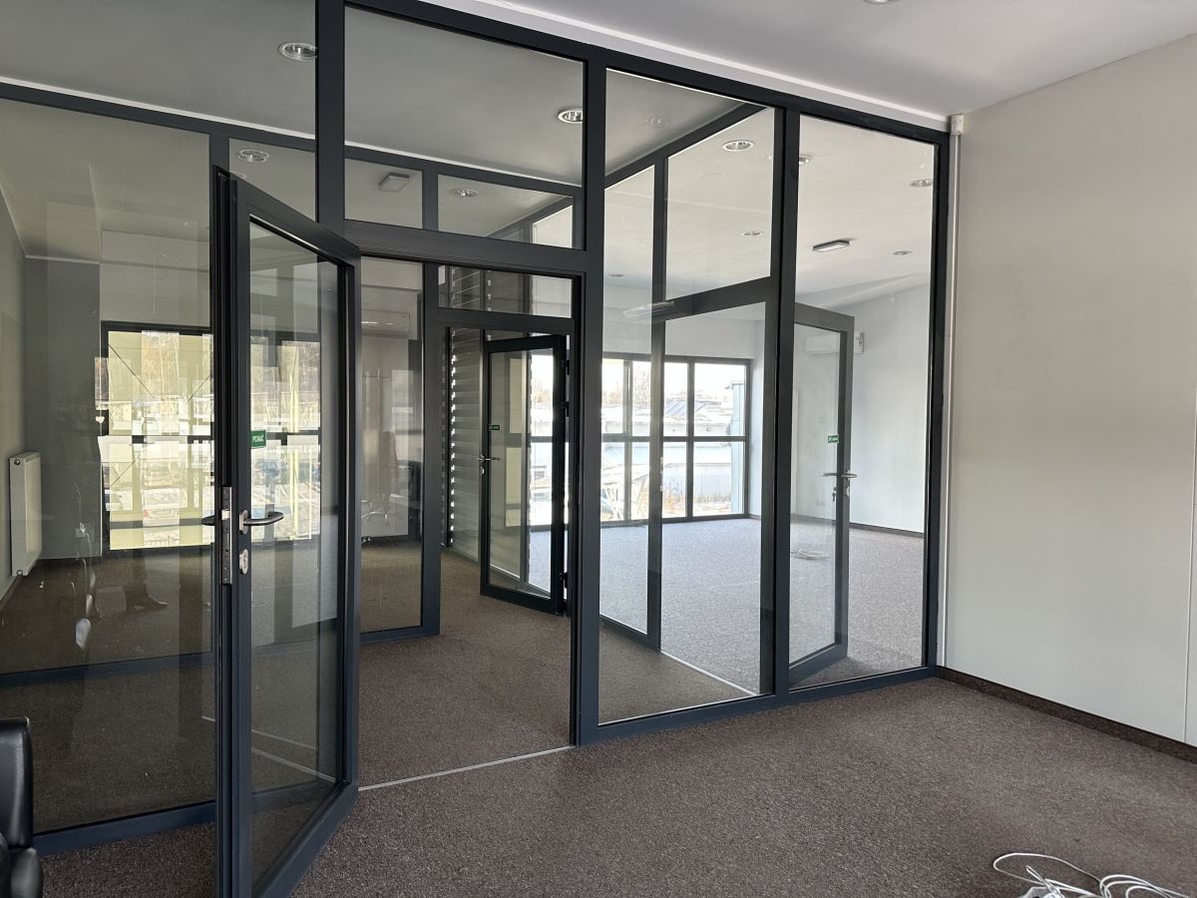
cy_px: 449
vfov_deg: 56.8
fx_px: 830
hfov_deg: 71.6
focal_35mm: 24
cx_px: 598
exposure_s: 1/100
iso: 125
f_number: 1.78
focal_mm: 6.86
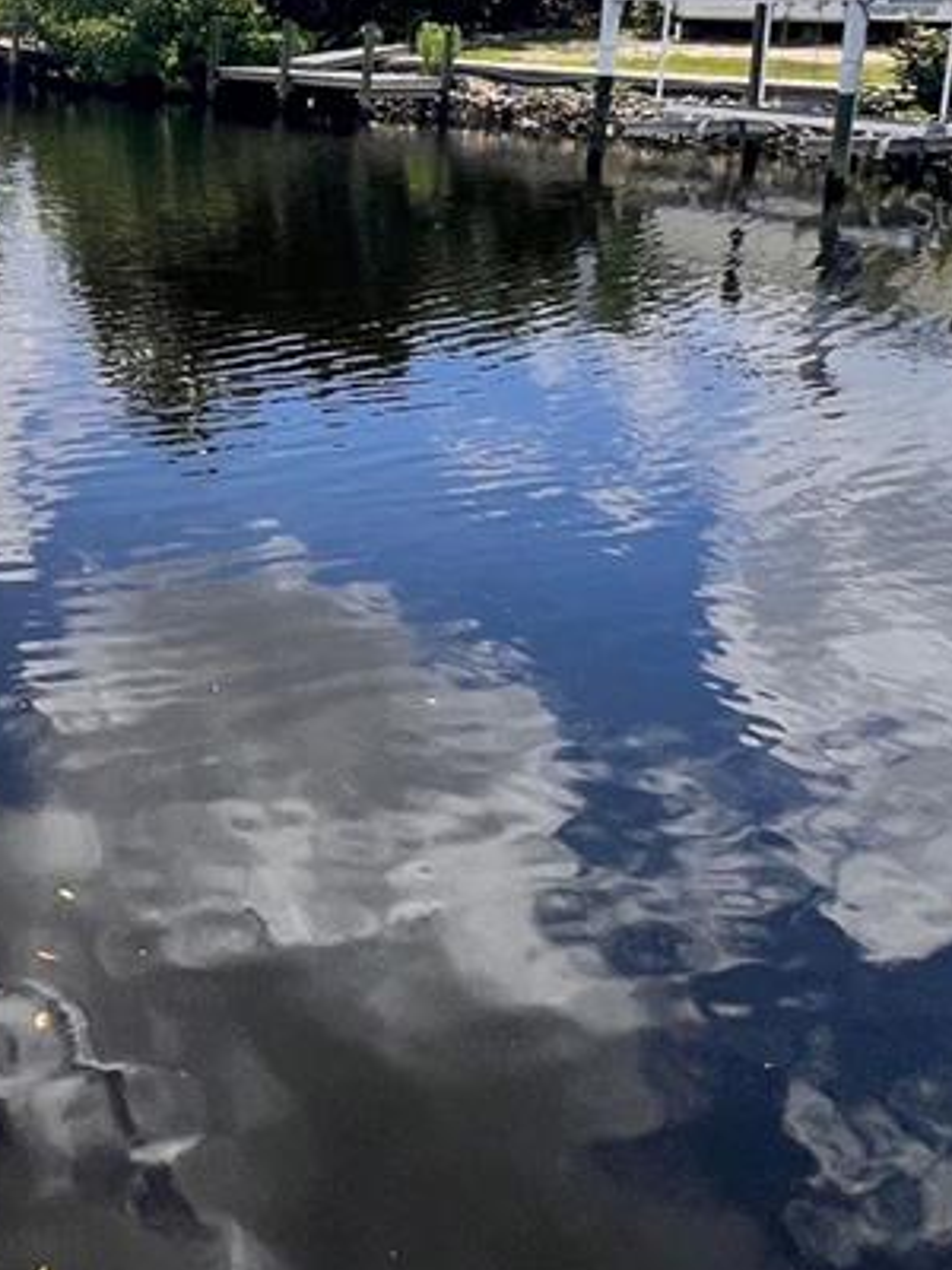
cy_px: 210
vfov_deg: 44.9
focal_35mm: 39
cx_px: -295
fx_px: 1430
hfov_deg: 29.4
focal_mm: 1.57
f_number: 1.8
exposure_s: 1/2370
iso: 32
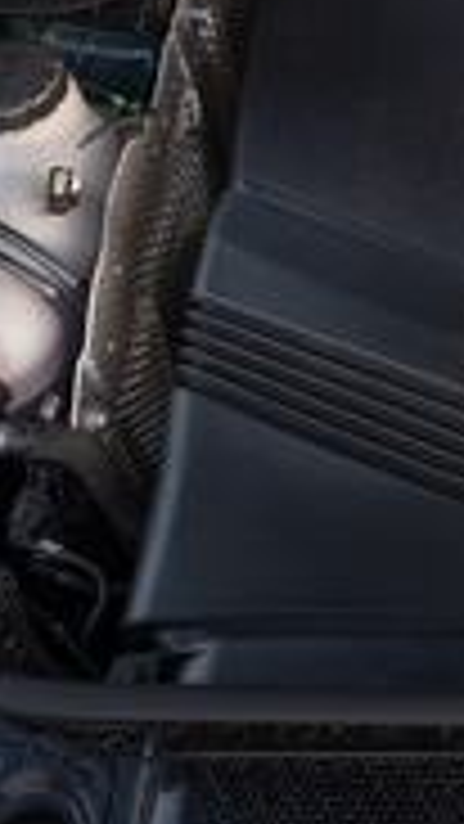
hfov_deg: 15.1
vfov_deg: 27.9
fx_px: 1574
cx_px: 766
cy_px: 36
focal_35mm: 72
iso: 250
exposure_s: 1/40
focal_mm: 21
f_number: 4.5
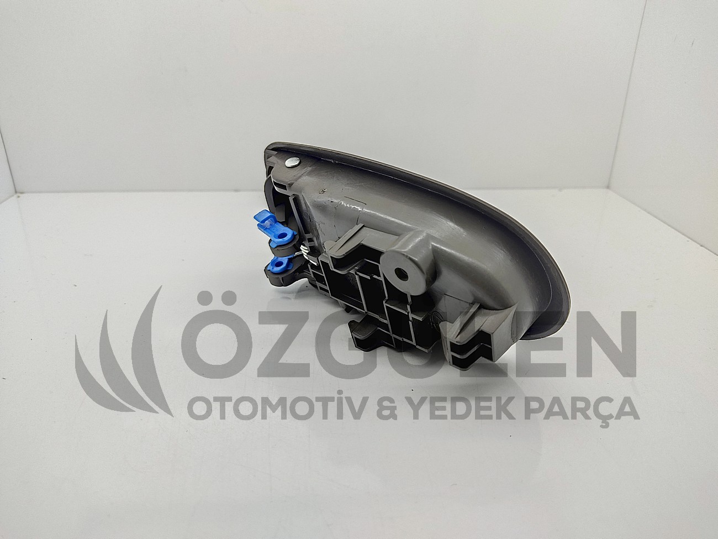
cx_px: 359
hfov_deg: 67.3
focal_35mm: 26
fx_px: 539
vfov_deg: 53.1
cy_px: 270
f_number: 1.79
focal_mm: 4.74
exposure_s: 1/100
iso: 124
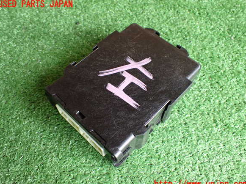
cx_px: 123
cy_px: 94
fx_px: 220
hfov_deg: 58.4
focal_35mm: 31
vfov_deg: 45.4
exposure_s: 1/60
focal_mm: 5.4
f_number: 2.3
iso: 800
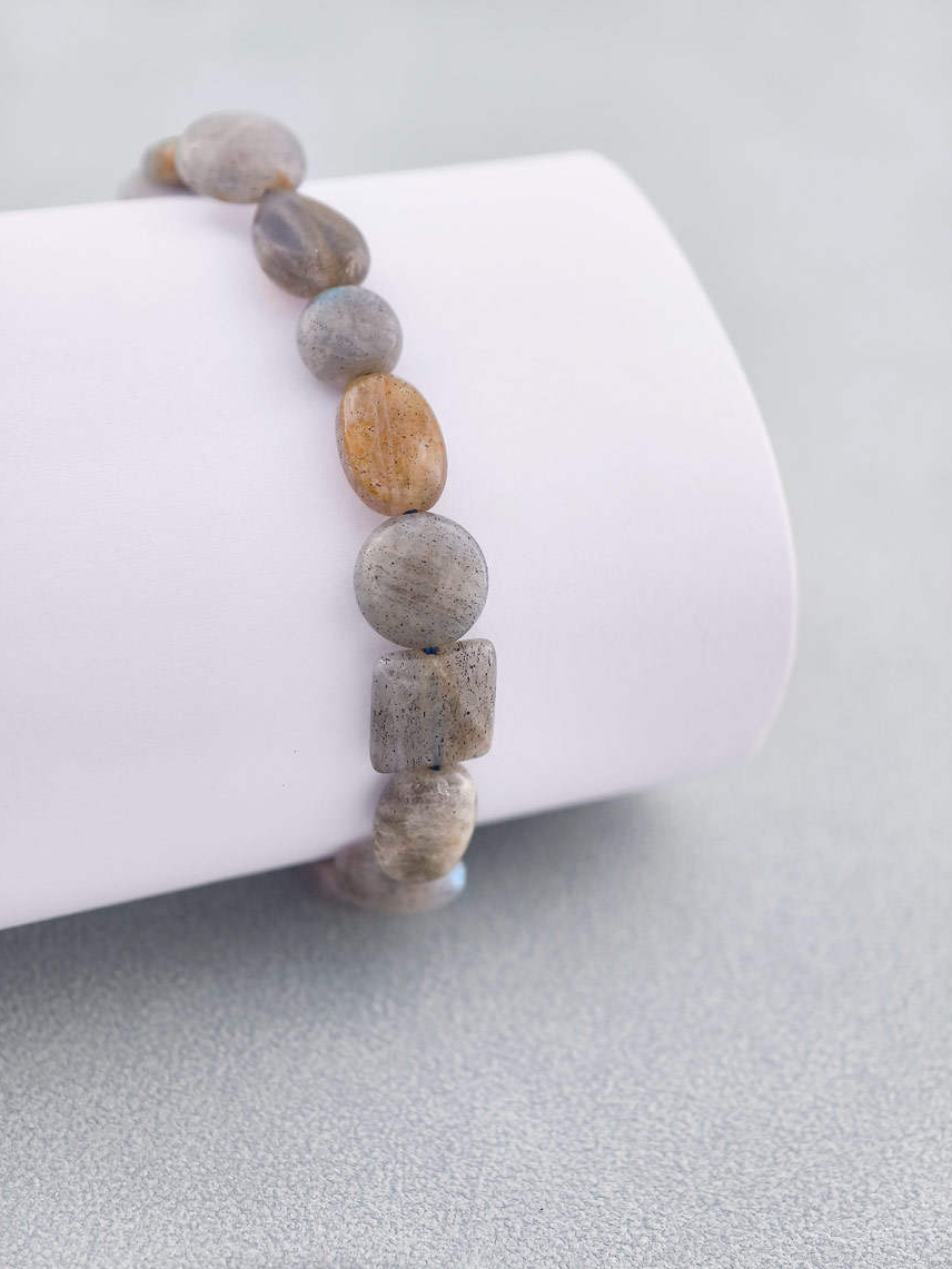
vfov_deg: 22.8
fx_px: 3153
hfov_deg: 17.2
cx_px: 480
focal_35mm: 86
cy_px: 632
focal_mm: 22.48
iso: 125
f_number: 2.67
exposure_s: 1/160
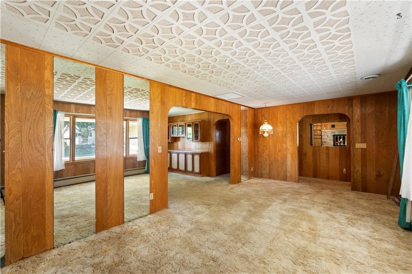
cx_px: 206
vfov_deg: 73.7
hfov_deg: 96.8
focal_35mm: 16
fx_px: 183
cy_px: 137
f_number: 7.1
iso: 500
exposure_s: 1/25
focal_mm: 16
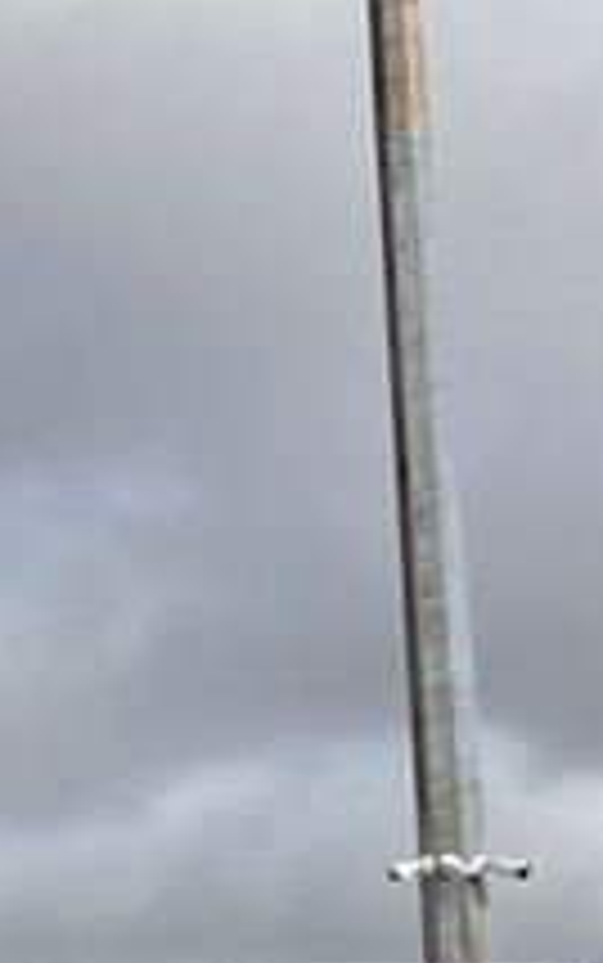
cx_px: 1930
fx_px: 4333
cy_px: 2146
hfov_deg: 7.0
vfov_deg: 11.1
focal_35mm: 165
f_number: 1.6
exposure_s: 1/5556
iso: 50
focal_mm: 5.1
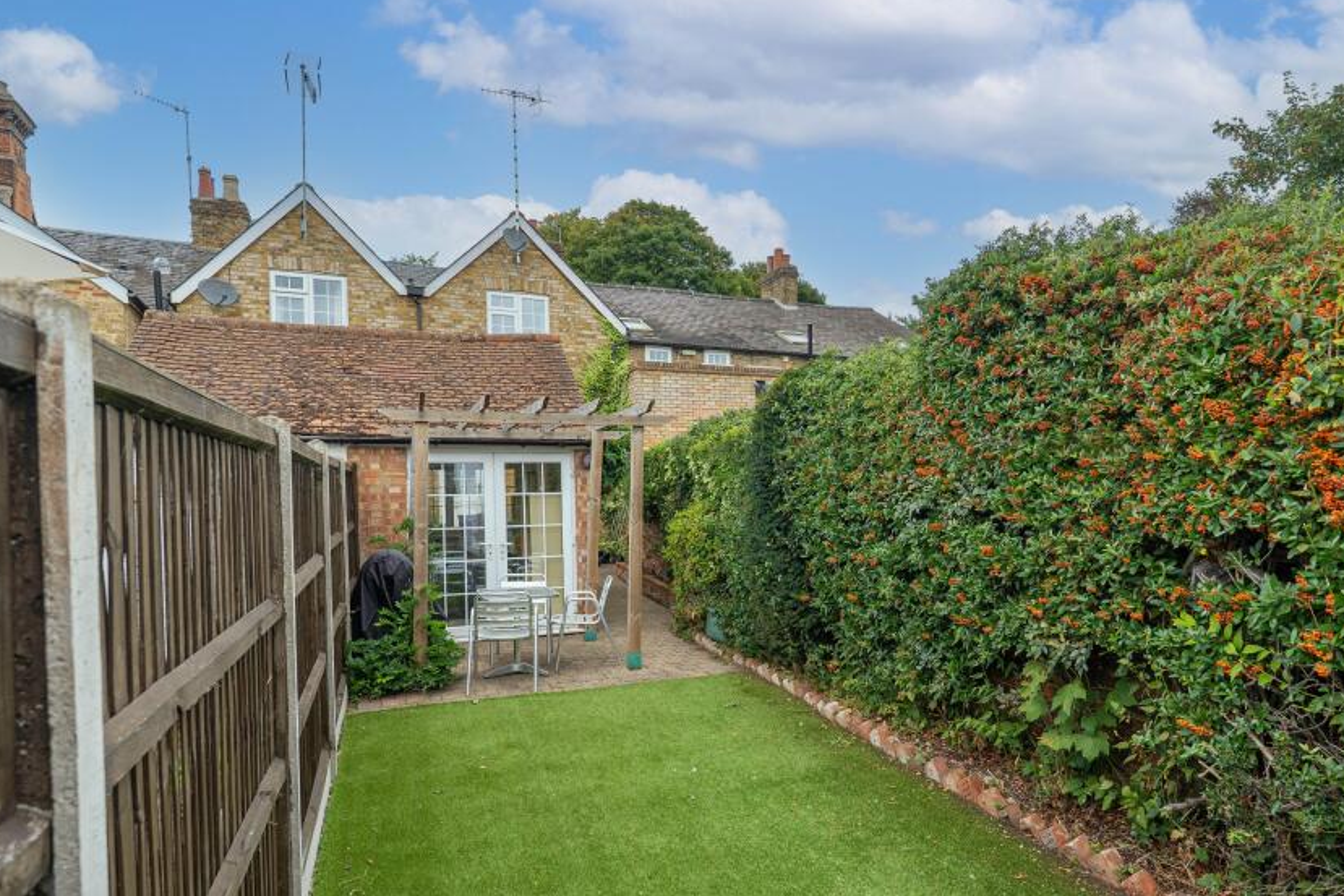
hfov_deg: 79.3
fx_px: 807
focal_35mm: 22
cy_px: 519
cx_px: 741
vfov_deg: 57.8
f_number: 4
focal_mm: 17.5
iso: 160
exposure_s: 1/100
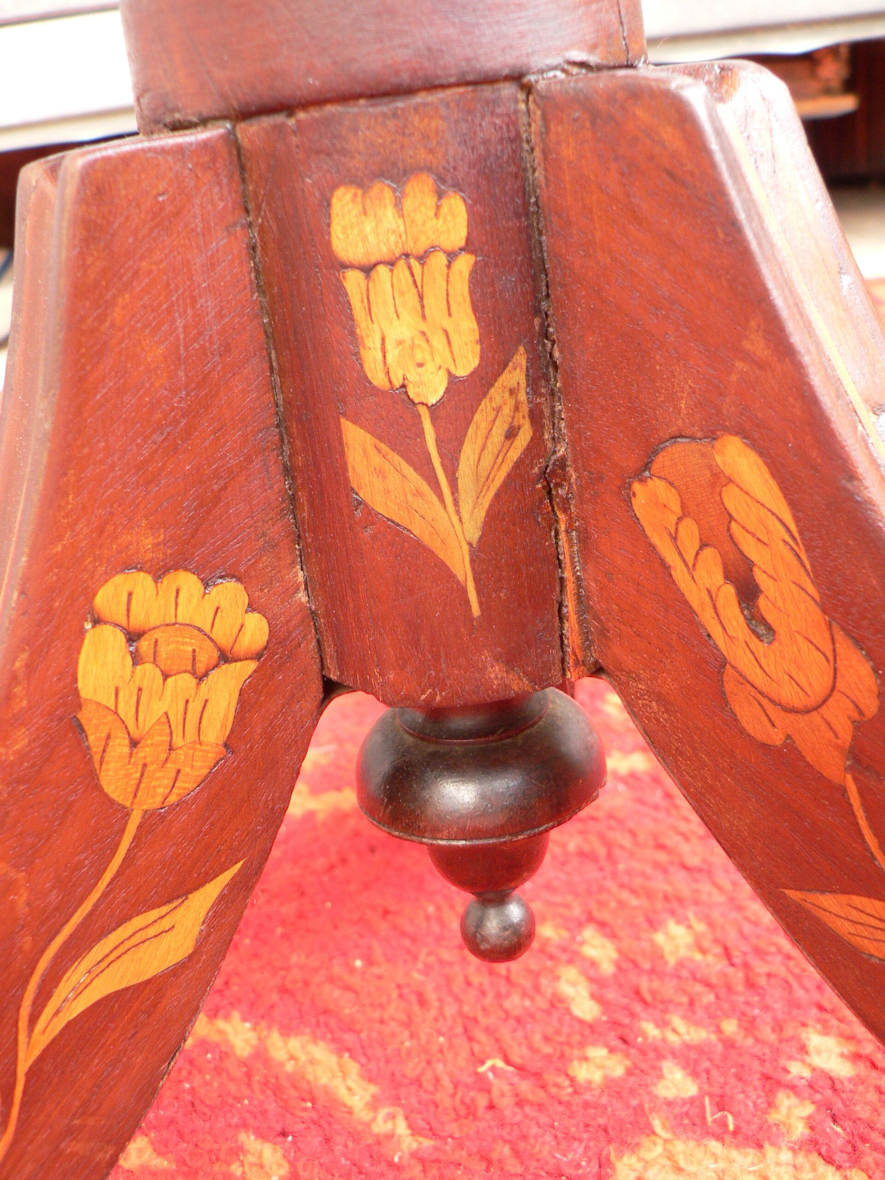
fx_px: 1227
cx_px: 442
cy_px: 590
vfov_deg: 51.4
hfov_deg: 39.7
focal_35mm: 36
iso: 100
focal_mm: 6
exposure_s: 1/30
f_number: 2.8
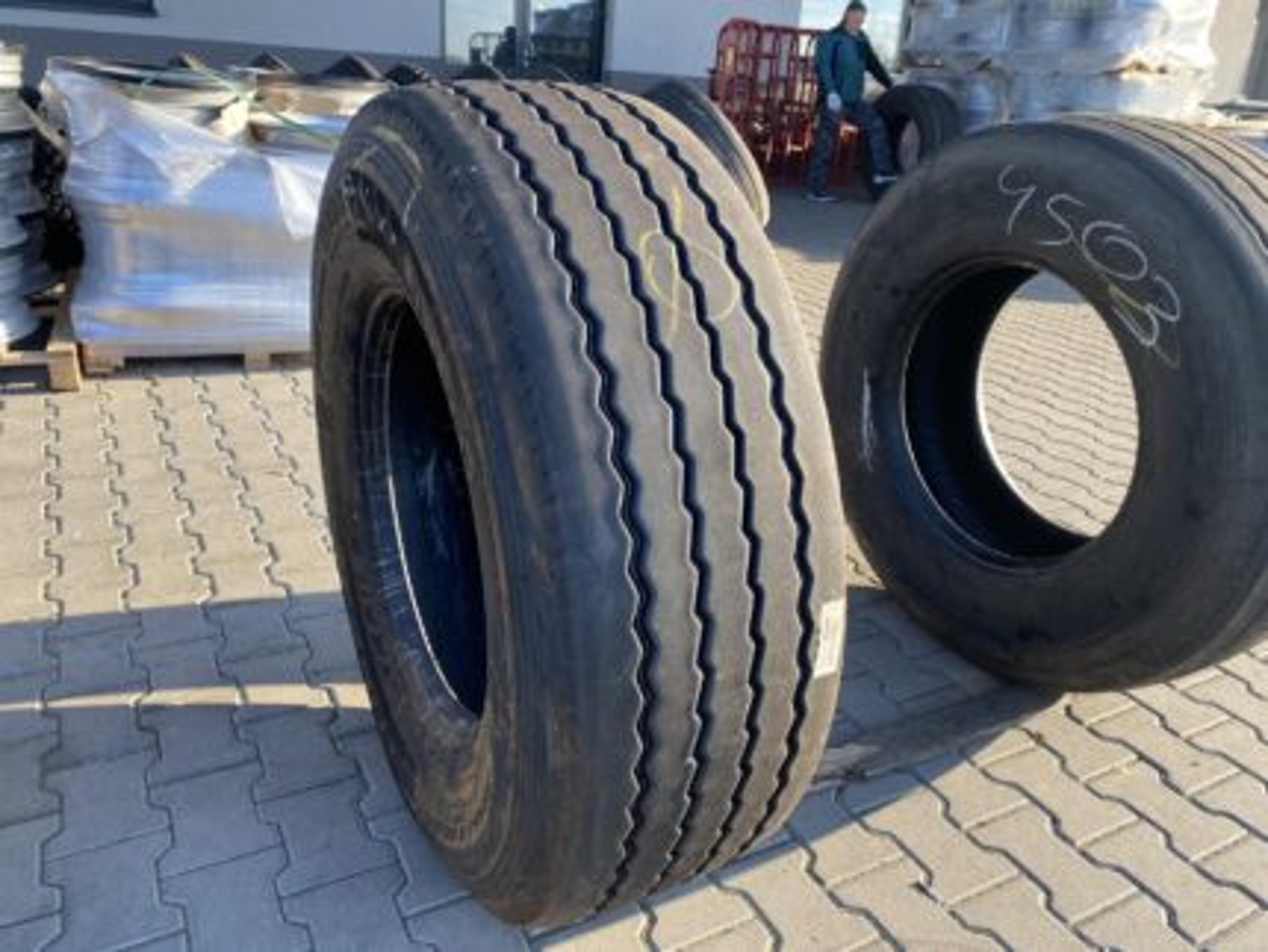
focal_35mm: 26
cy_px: 476
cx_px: 634
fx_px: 953
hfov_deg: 67.3
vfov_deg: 53.1
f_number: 1.8
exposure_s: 1/296
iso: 32
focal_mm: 4.25
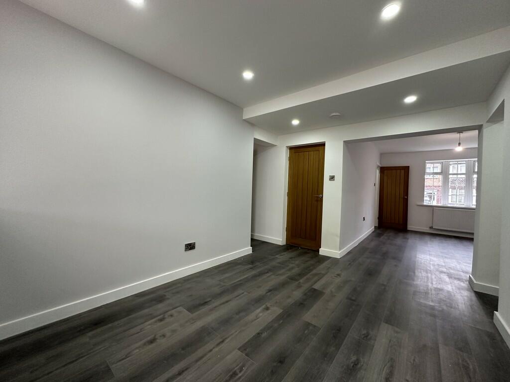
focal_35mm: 14
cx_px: 255
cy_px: 191
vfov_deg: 85.7
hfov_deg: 102.1
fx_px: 206
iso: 320
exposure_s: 1/100
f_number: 2.2
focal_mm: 2.22
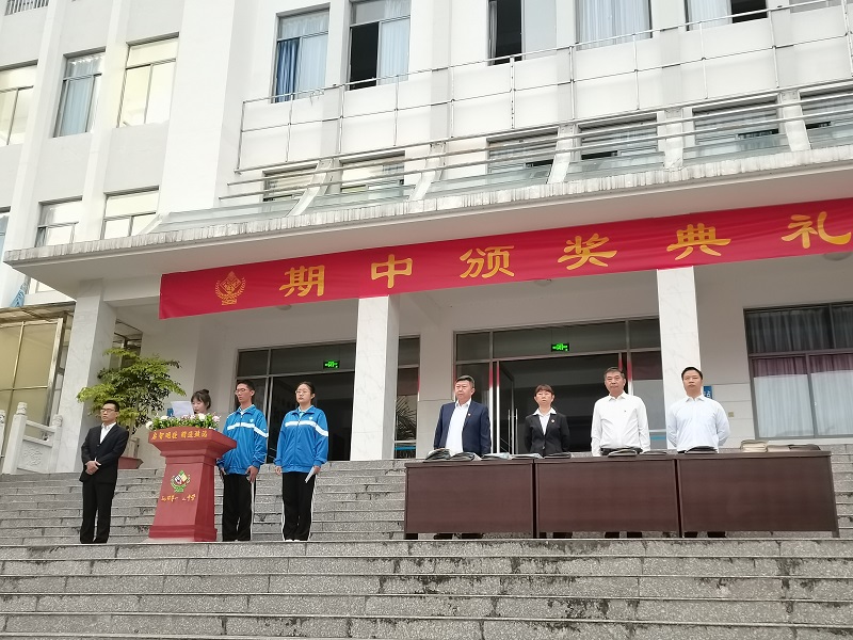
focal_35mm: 36
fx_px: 887
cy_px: 320
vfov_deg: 39.7
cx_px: 426
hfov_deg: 51.4
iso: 640
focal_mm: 5.58
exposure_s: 1/20
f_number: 1.8
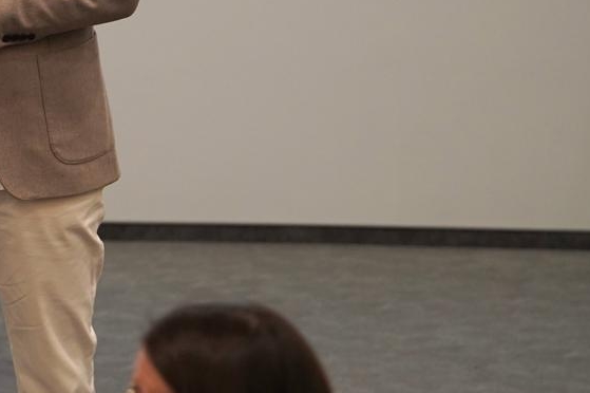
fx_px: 4619
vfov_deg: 4.8
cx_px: -108
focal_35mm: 282
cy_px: -85
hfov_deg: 7.3
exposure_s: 1/160
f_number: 4
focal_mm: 105
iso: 1600
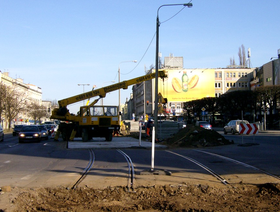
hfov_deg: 30.1
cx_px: 159
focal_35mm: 64
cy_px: 103
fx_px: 520
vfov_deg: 23.1
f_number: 5.6
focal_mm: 9.3
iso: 100
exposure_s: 1/542
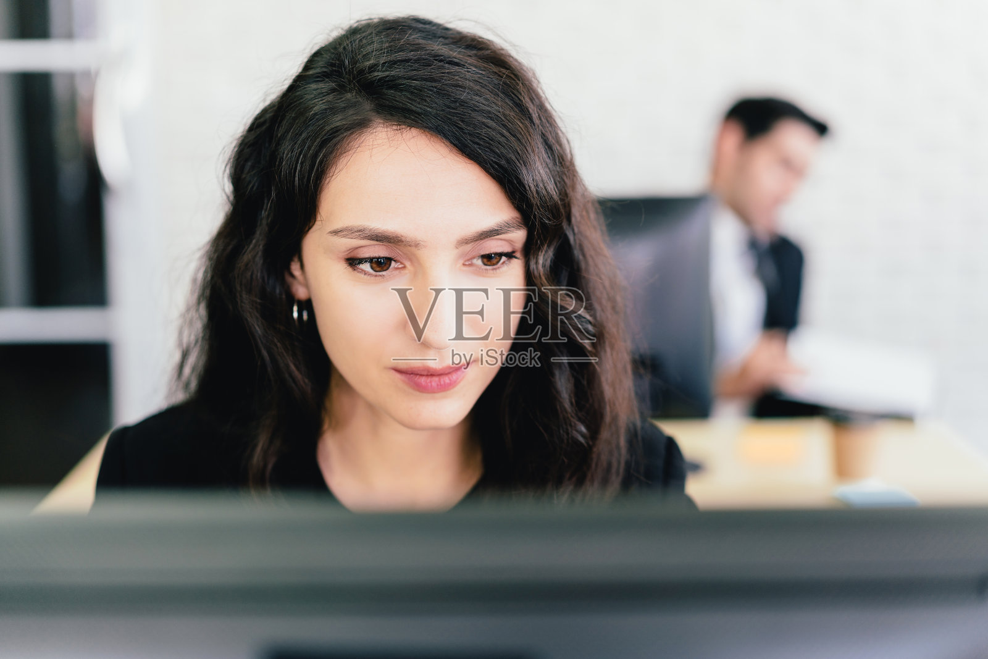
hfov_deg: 36.2
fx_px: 1509
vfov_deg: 24.6
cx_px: 494
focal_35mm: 55
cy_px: 330
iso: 125
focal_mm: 55
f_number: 2.2
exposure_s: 1/100
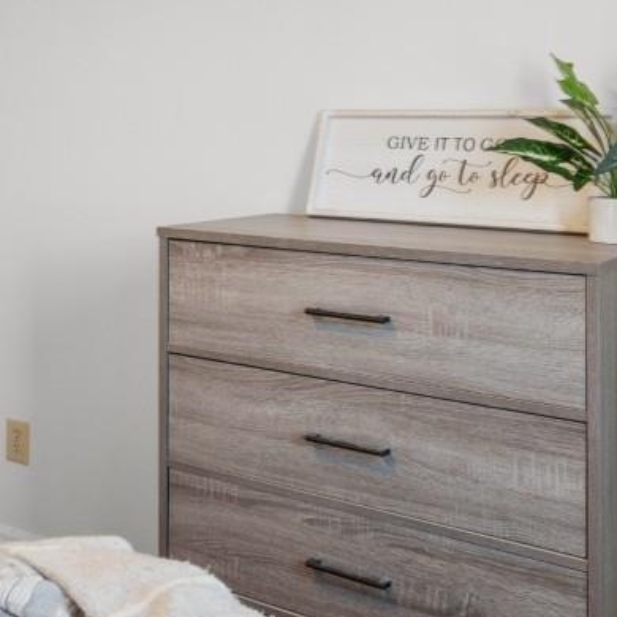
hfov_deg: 28.9
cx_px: -73
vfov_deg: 31.2
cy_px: 103
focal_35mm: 53
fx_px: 1069
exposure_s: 1/4
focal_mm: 10
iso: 100
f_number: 4.5
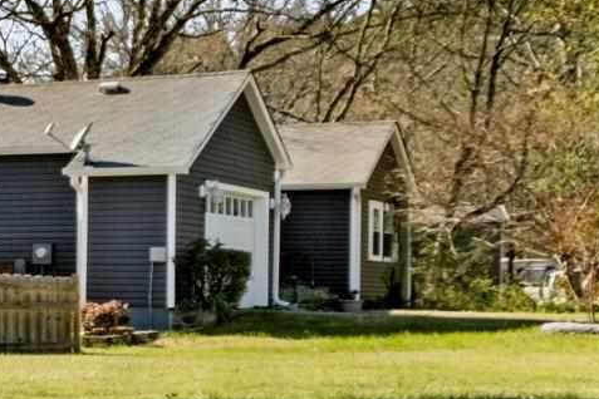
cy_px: 294
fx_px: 1830
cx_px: -949
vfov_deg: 12.4
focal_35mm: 110
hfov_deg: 12.8
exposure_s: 1/100
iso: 400
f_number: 7.1
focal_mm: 13.8
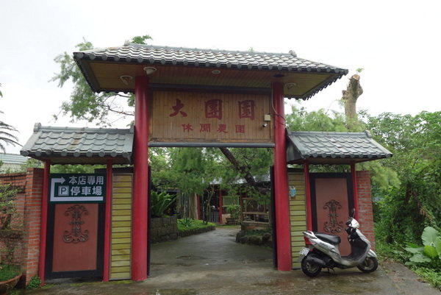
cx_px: 220
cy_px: 148
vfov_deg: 46.5
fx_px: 343
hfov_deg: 65.4
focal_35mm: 28
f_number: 4.5
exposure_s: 1/100
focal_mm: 10.4
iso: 125
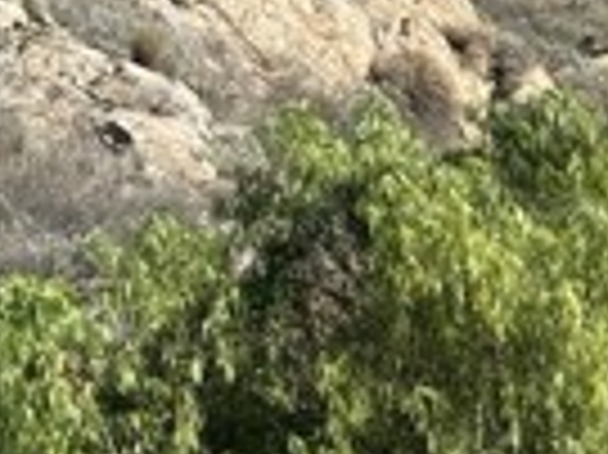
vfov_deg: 6.0
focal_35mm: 247
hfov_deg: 7.8
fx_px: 4334
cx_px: 995
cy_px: 373
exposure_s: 1/1590
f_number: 1.6
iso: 32
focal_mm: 5.96
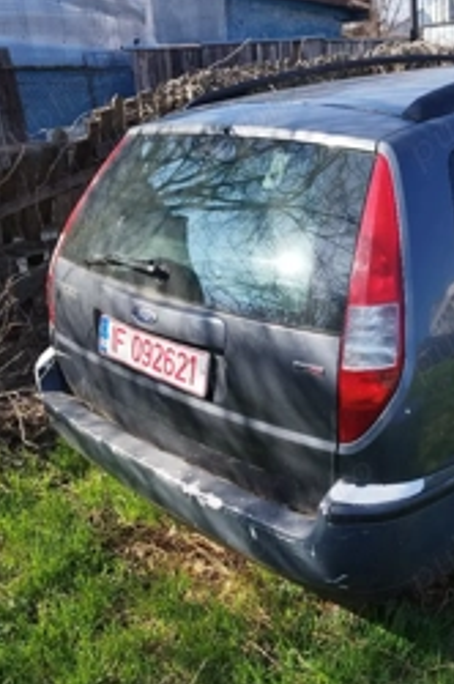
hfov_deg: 32.7
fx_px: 759
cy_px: 345
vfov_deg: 48.5
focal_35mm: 40
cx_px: 339
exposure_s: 1/476
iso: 50
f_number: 1.89
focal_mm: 5.89
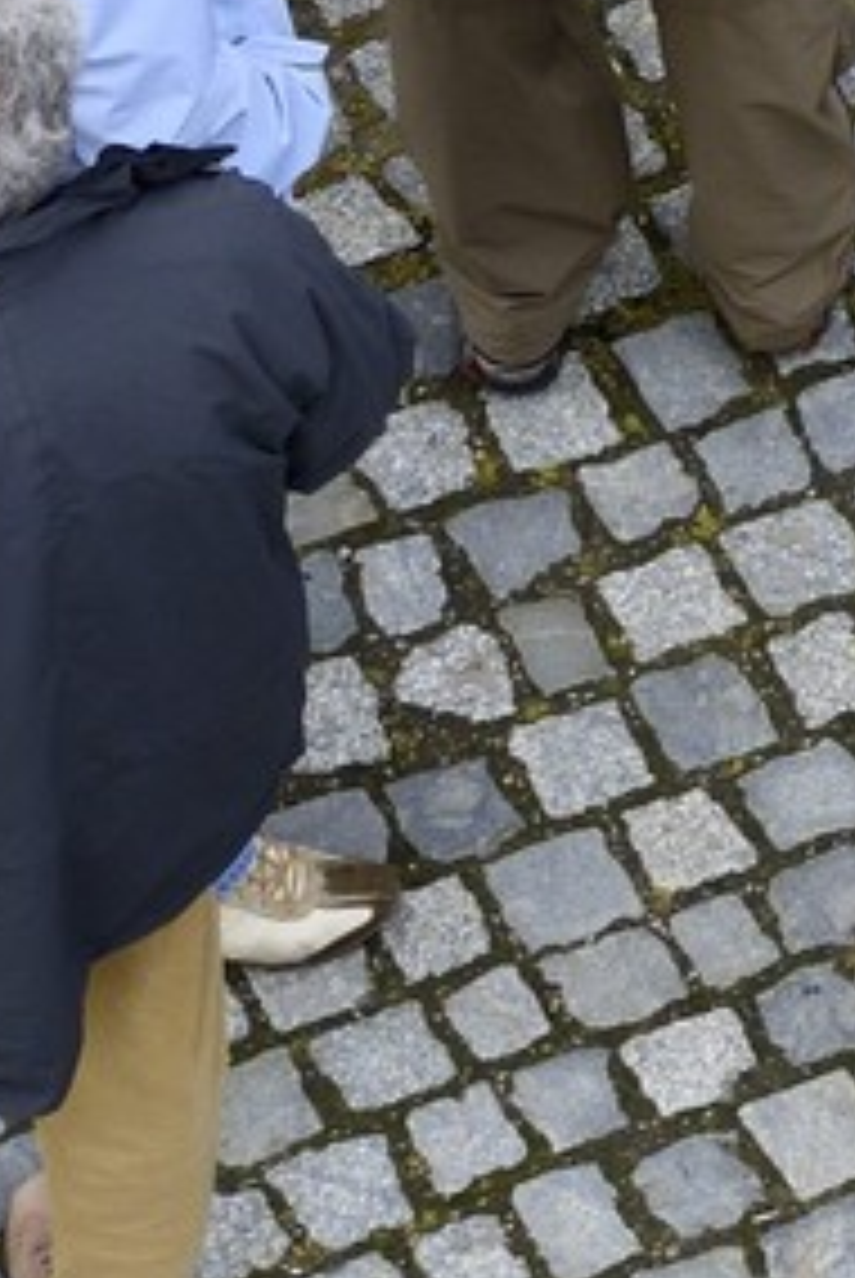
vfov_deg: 1.8
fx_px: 40013
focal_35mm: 1126
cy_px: -1296
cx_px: 2333
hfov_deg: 1.2
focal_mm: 200
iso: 400
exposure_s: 1/250
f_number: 8
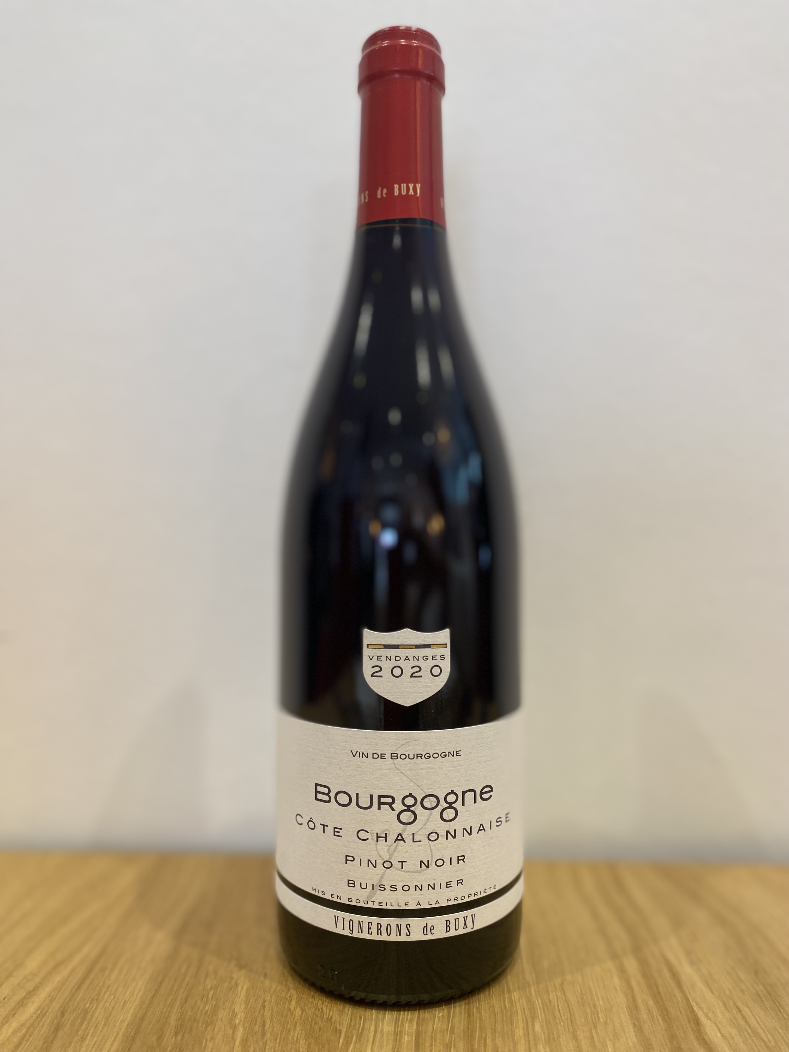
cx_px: 394
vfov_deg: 67.3
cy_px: 526
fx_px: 790
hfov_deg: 53.1
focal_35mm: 26
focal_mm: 4.25
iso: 80
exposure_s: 1/50
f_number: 1.8
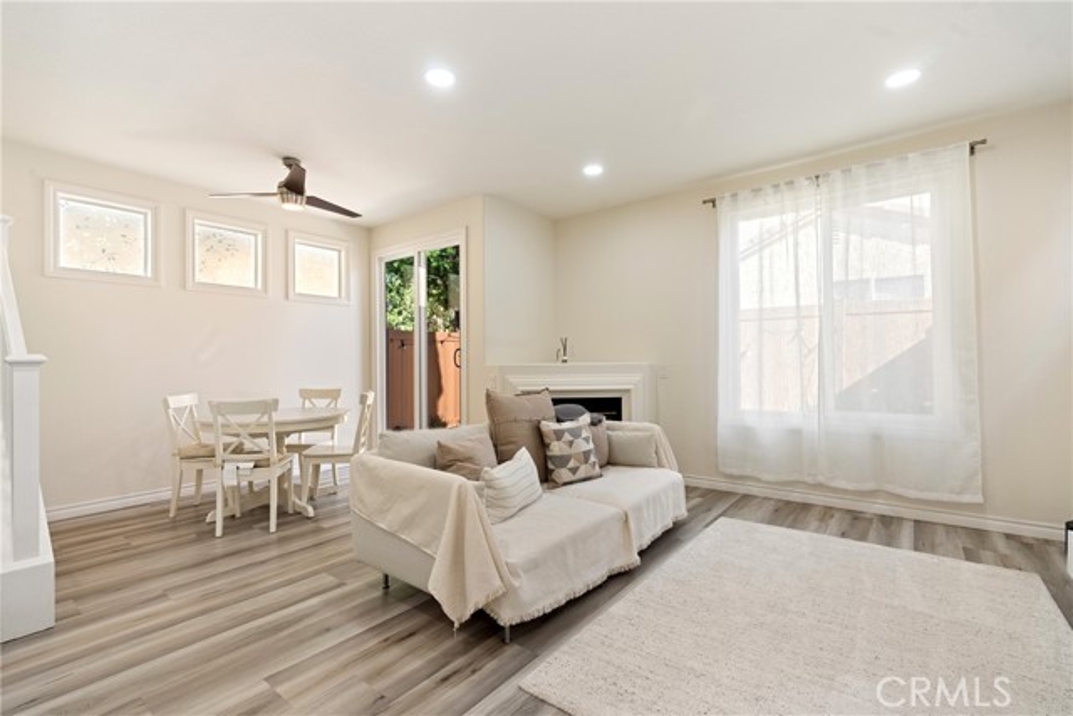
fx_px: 477
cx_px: 536
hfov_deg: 96.7
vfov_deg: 73.8
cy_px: 358
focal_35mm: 16
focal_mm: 16
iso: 320
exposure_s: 1/8
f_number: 9
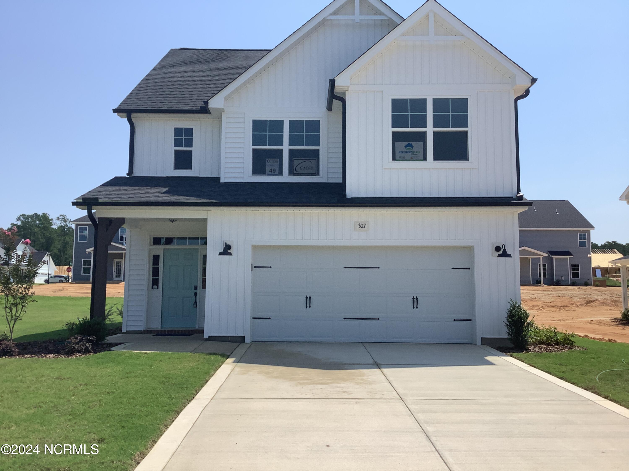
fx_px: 563
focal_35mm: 31
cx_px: 314
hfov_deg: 58.4
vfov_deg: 45.4
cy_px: 236
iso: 25
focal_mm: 3.3
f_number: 2.4
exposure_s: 1/1894
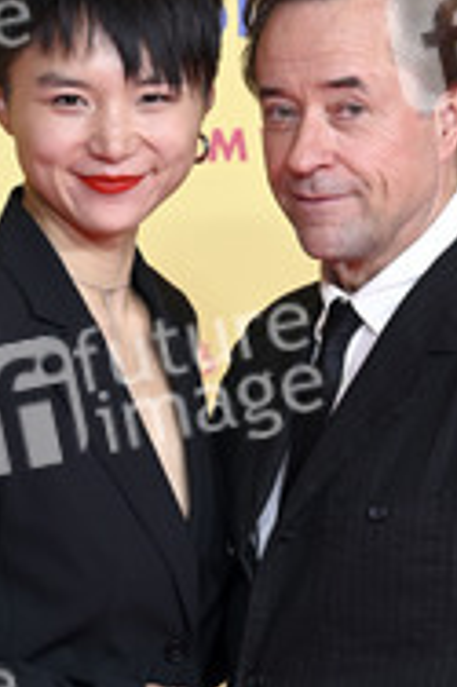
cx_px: 241
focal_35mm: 160
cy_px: 574
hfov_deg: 8.6
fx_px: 3052
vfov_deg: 12.8
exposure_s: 1/160
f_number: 5.6
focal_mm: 75
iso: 500
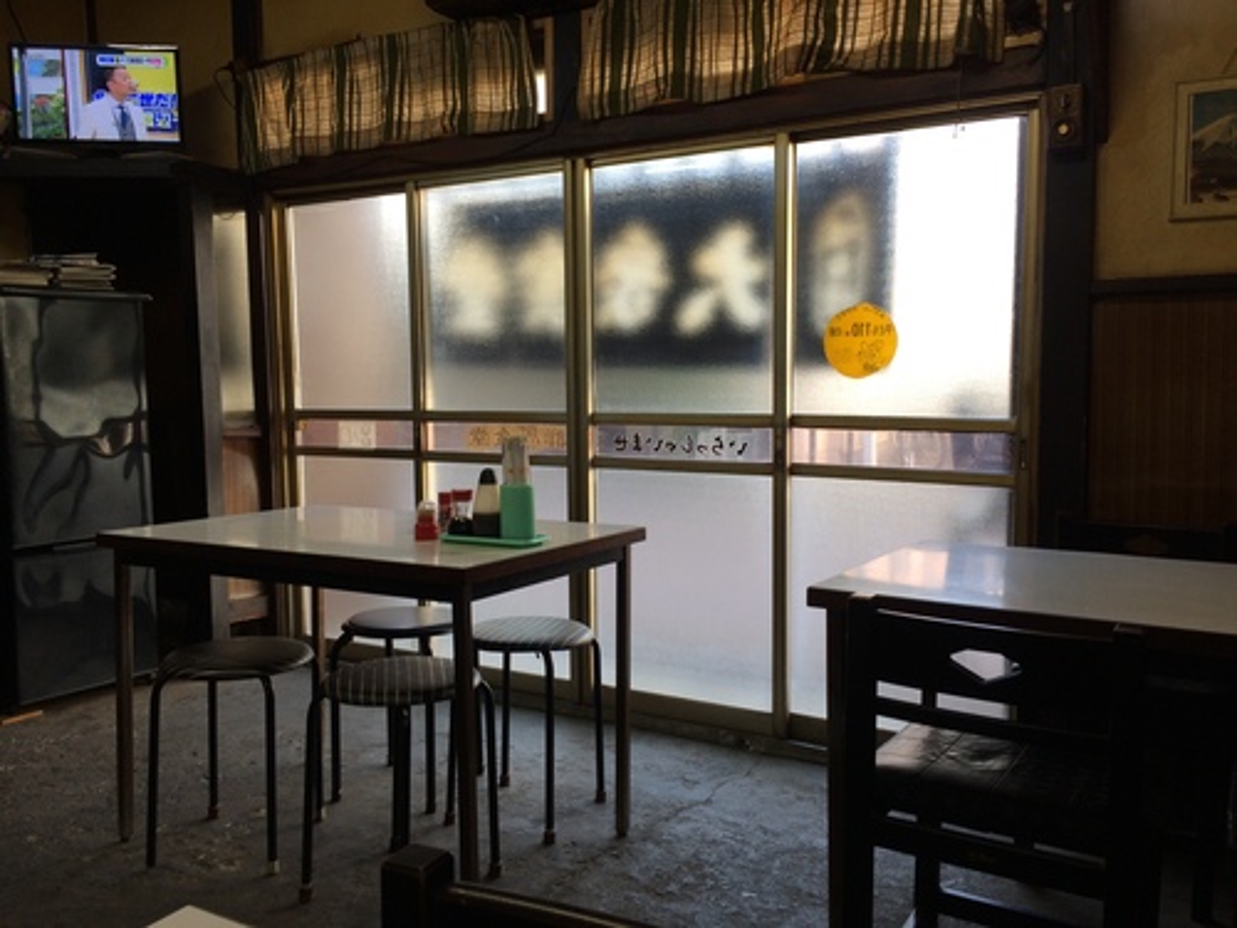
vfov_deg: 48.2
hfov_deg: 61.7
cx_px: 618
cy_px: 464
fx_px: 1036
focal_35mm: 29
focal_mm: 4.15
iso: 40
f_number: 2.2
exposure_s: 1/40
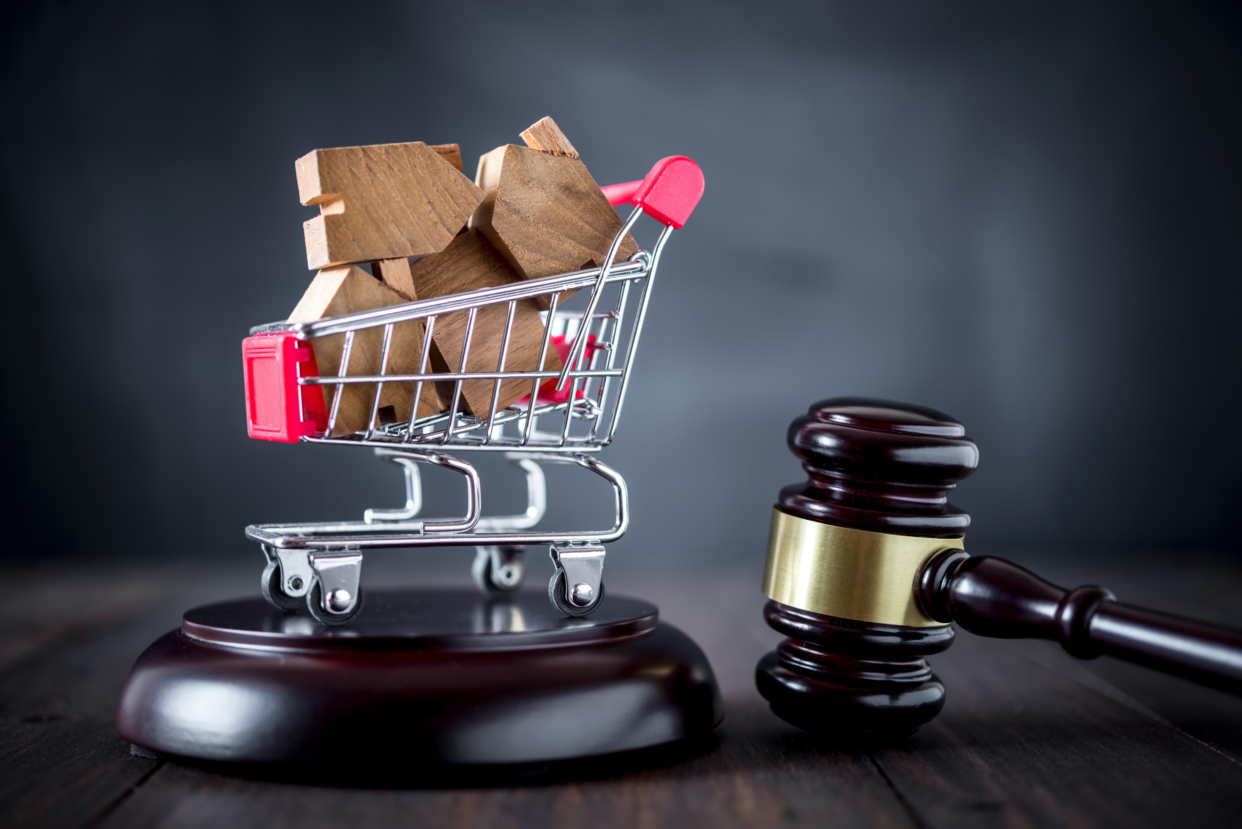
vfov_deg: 22.6
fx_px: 2071
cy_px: 414
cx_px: 621
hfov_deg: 33.4
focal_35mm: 60
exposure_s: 1/20
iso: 200
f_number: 3
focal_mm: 60
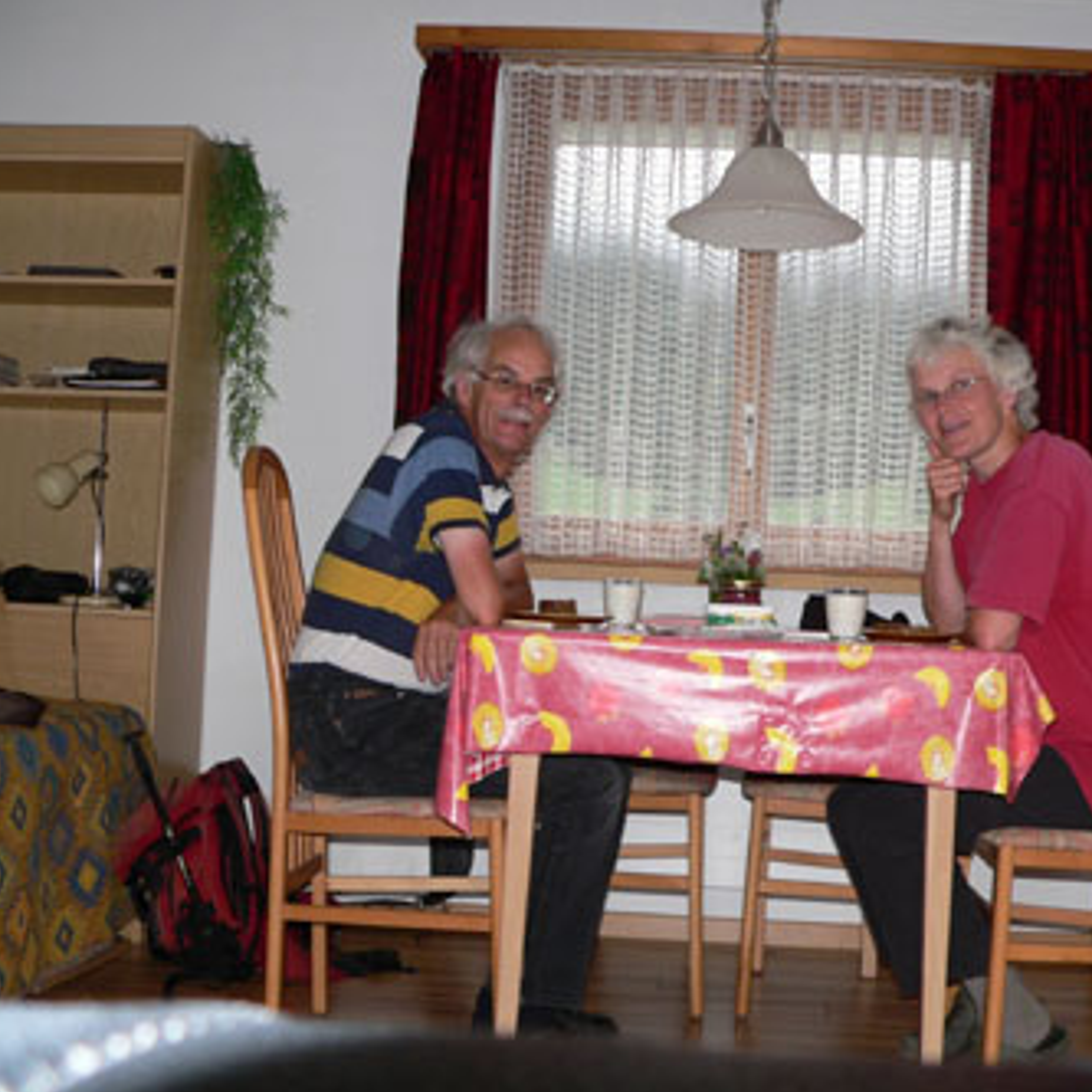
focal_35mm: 43
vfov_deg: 39.2
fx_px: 1535
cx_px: 685
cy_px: 544
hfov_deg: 38.9
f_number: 2.8
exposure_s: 1/60
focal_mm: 6
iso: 100
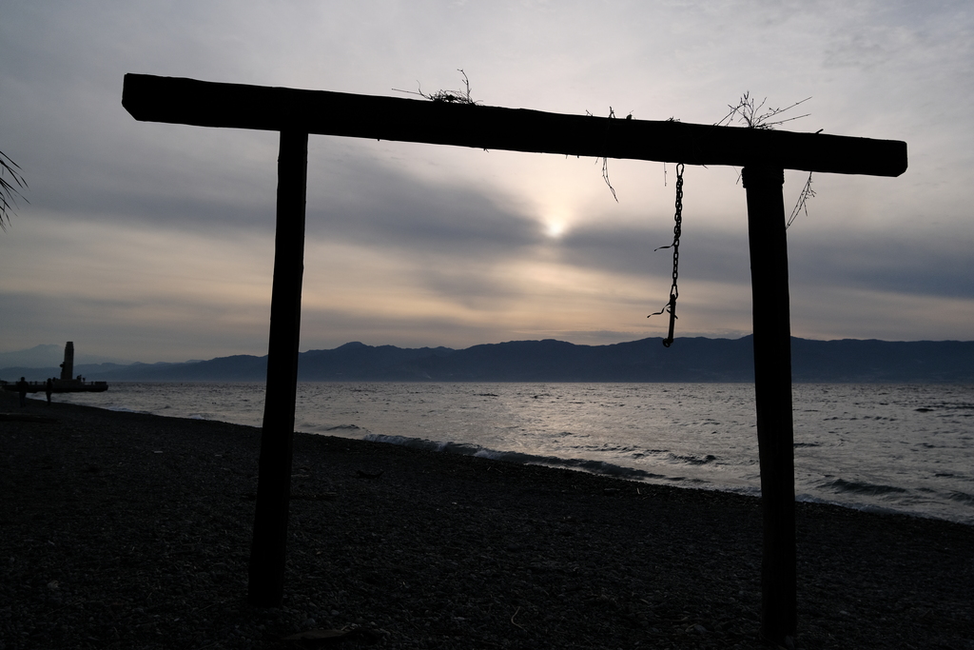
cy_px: 325
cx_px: 487
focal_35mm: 26
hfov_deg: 69.4
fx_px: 703
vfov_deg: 49.6
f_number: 4
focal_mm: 17
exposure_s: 1/9000
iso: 640
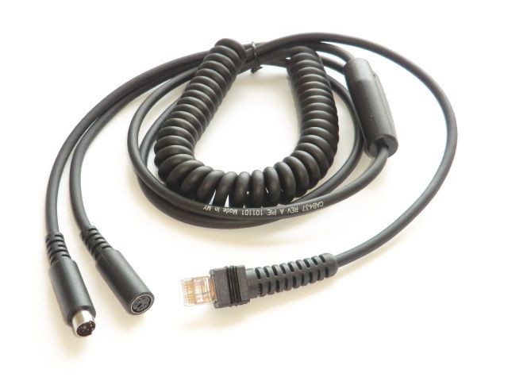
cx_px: 254
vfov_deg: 26.6
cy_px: 190
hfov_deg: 34.9
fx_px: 807
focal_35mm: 55
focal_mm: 9.8
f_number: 4.2
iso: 400
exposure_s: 1/60
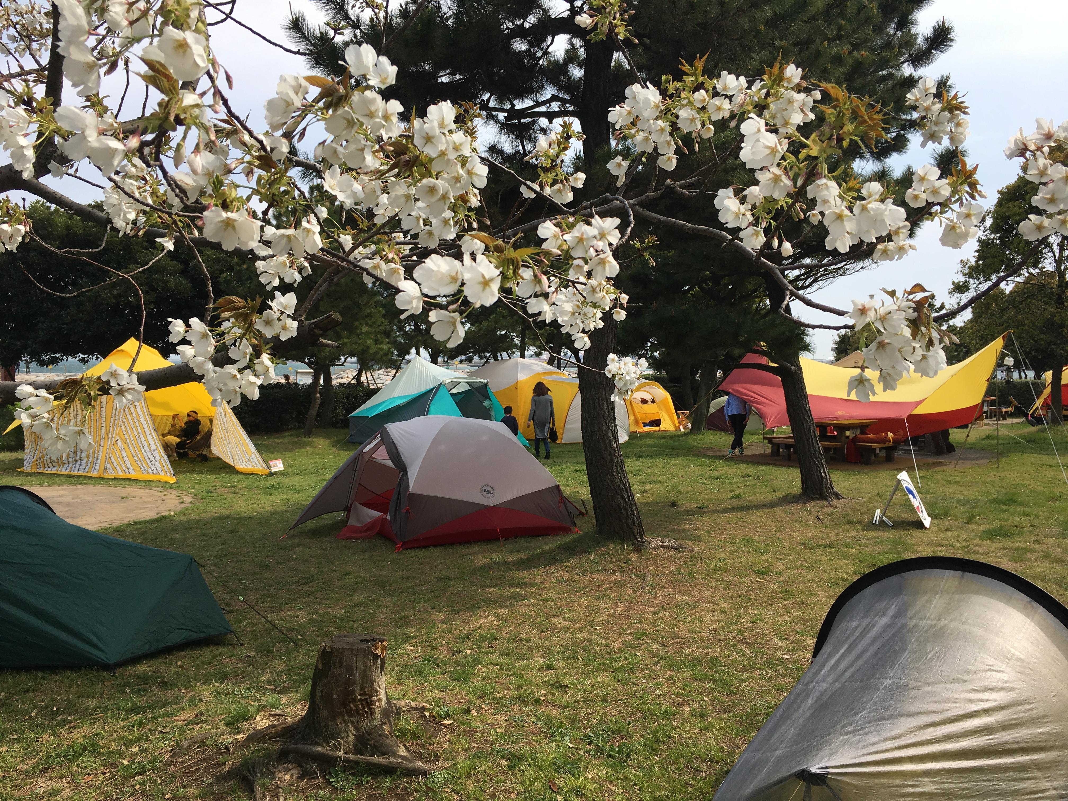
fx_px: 895
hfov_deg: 61.7
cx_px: 534
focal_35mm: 29
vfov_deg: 48.2
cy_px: 400
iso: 25
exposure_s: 1/1304
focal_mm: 4.2
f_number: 2.2
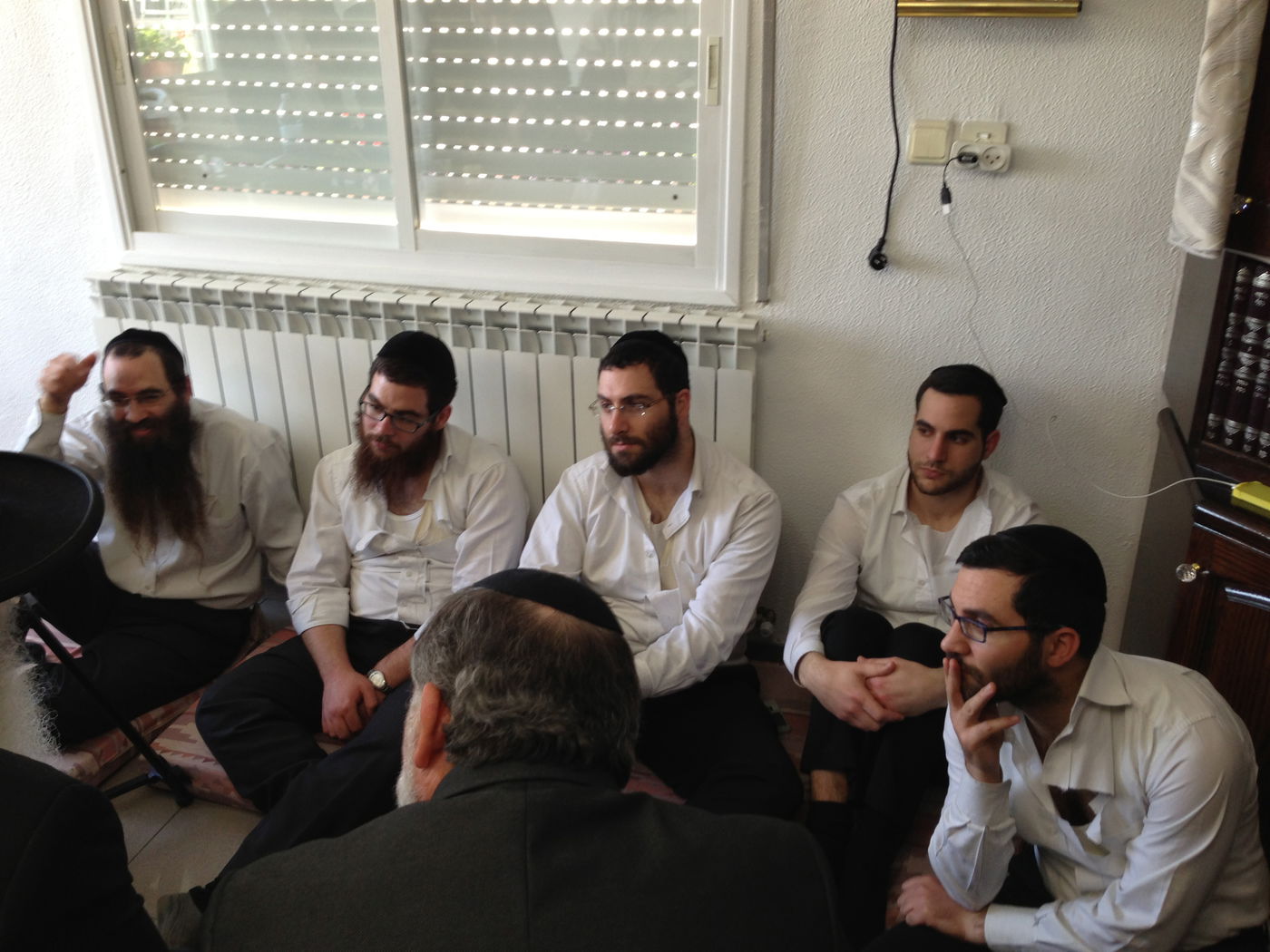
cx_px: 635
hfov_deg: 55.4
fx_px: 1211
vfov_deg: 42.9
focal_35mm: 33
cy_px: 476
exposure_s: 1/30
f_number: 2.4
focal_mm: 4.13
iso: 64
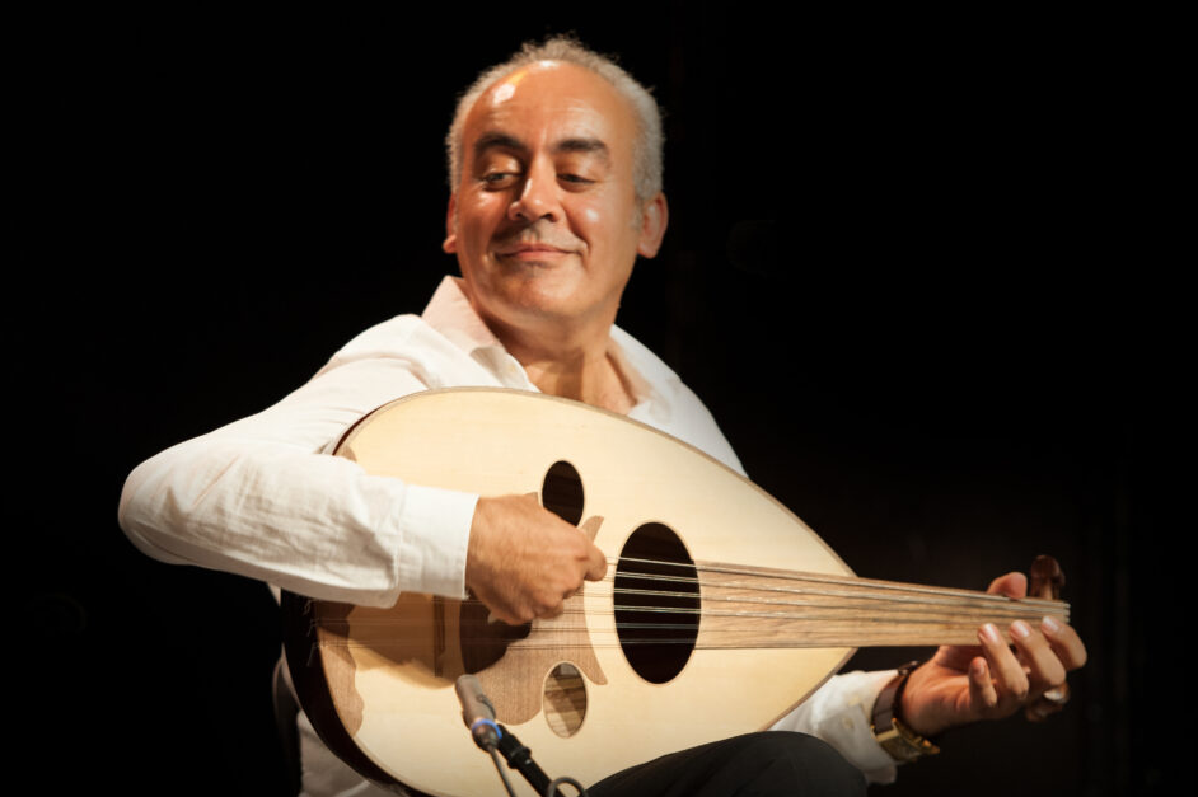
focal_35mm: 163
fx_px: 5421
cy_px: 429
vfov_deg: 8.4
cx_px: 574
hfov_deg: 12.6
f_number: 2.8
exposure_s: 1/125
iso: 1000
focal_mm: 150
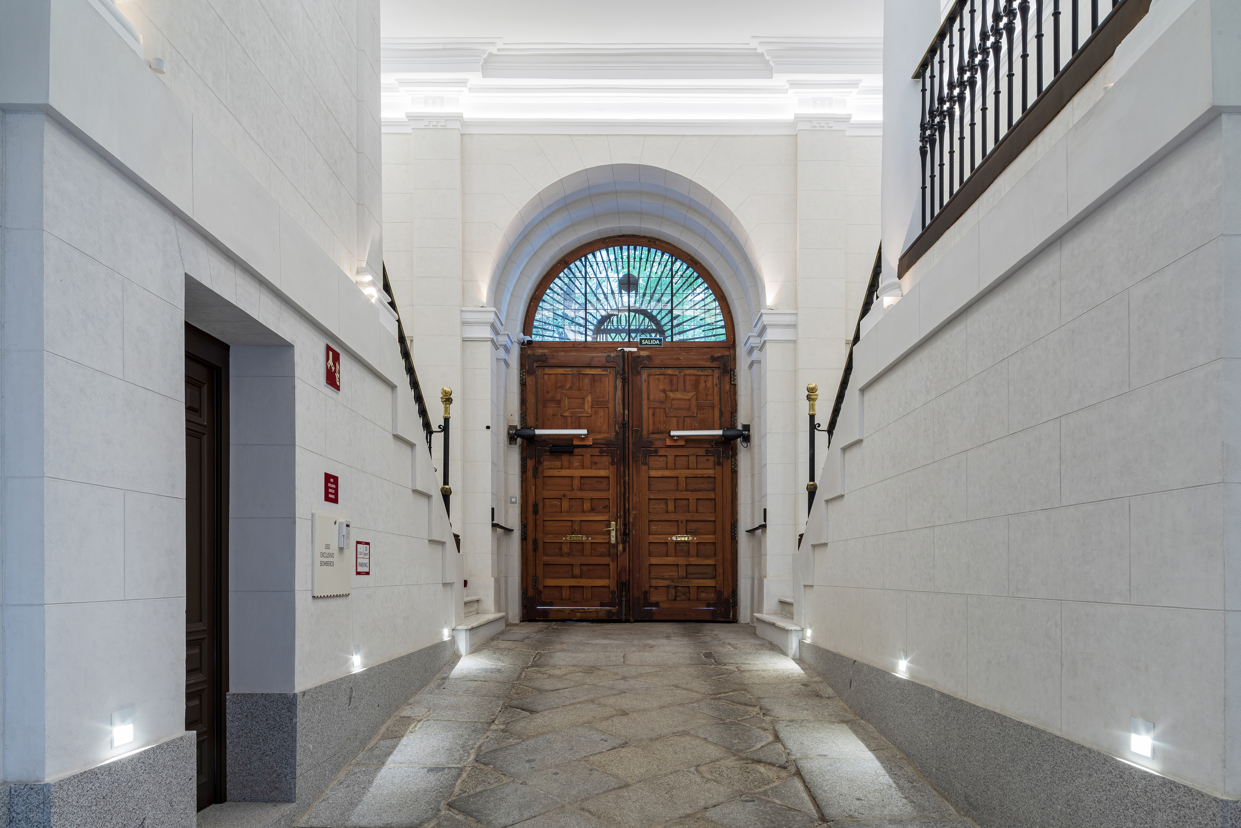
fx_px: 1207
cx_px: 620
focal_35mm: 35
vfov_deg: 37.9
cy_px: 414
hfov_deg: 54.4
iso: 100
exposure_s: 4
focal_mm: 35
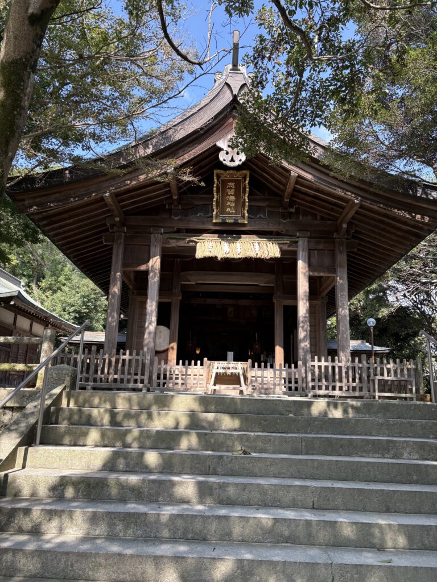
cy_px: 291
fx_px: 438
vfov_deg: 67.3
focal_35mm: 26
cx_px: 218
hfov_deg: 53.1
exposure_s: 1/462
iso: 50
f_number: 1.6
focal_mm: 5.96
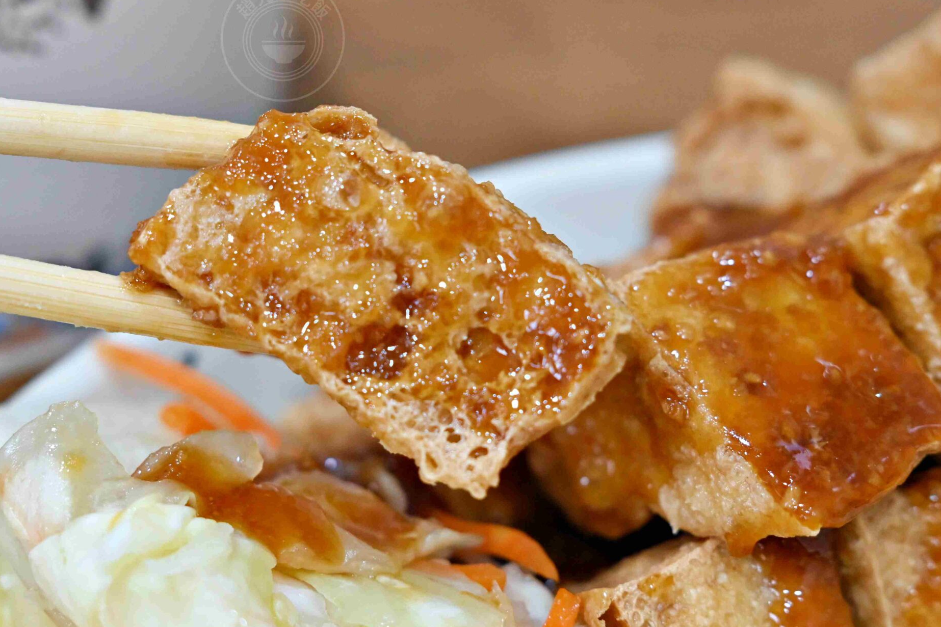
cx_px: 422
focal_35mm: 104
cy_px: 305
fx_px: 2718
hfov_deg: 19.6
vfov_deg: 13.2
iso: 800
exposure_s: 1/200
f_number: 3.2
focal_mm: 50
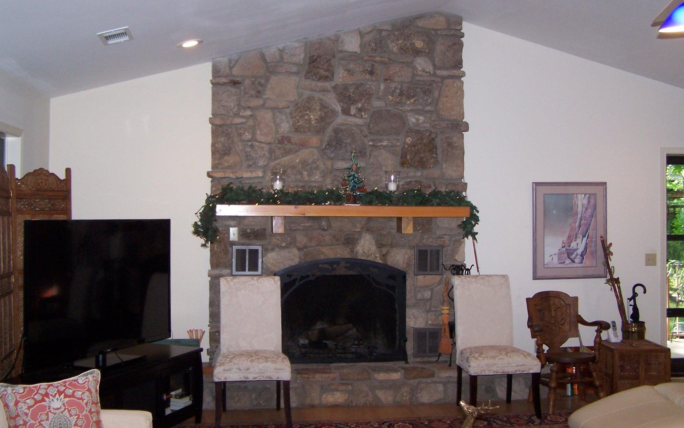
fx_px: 764
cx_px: 336
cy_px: 180
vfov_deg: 31.2
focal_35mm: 41
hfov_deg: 48.2
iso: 140
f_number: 2.8
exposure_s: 1/60
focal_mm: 6.3
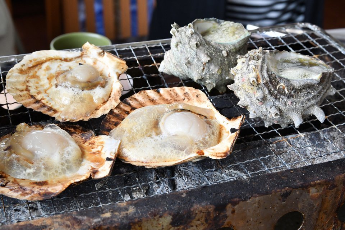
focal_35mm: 69
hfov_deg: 29.2
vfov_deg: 19.7
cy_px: 115
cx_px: 172
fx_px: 661
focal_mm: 46
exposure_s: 1/80
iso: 900
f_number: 10
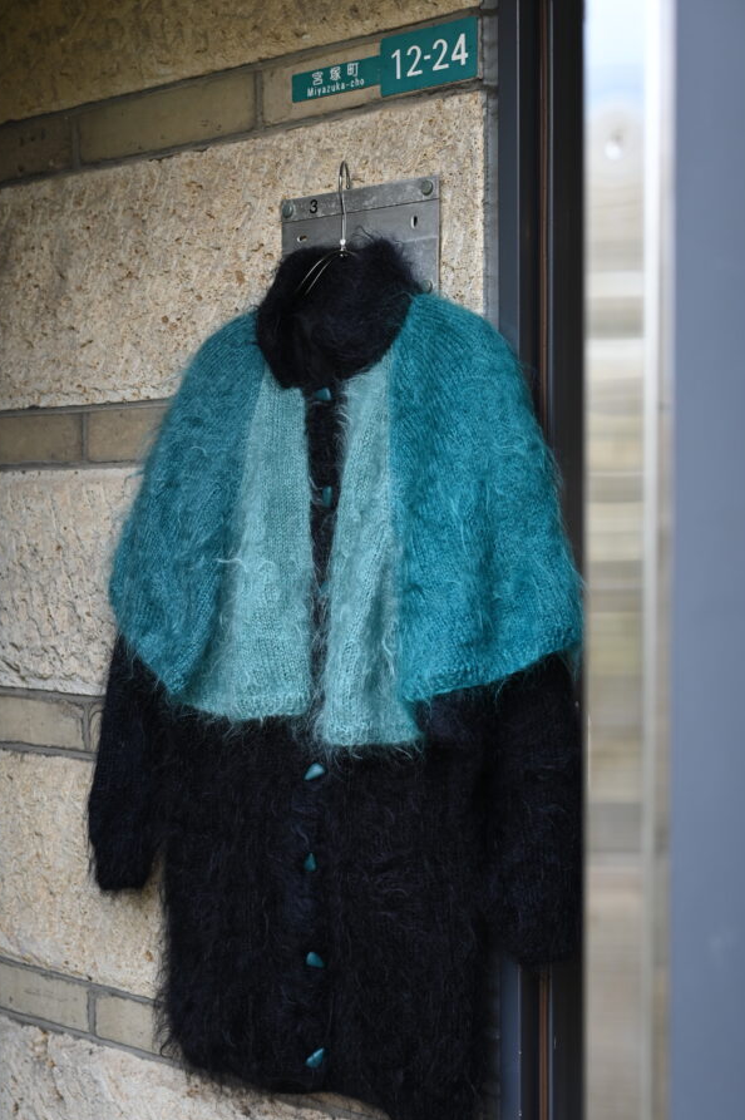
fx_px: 1337
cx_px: 362
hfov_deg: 31.1
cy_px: 591
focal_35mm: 43
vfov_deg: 45.4
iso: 400
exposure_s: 1/125
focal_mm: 40
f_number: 5
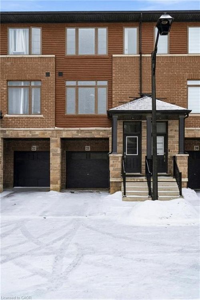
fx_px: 242
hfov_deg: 45.0
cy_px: 150
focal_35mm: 29
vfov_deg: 63.7
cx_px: 100
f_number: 9
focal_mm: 29
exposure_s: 1/320
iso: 320
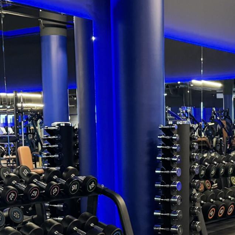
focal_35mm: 77
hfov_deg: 22.3
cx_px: 171
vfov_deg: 21.9
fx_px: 591
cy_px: 219
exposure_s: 1/35
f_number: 1.78
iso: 1000
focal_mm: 6.86
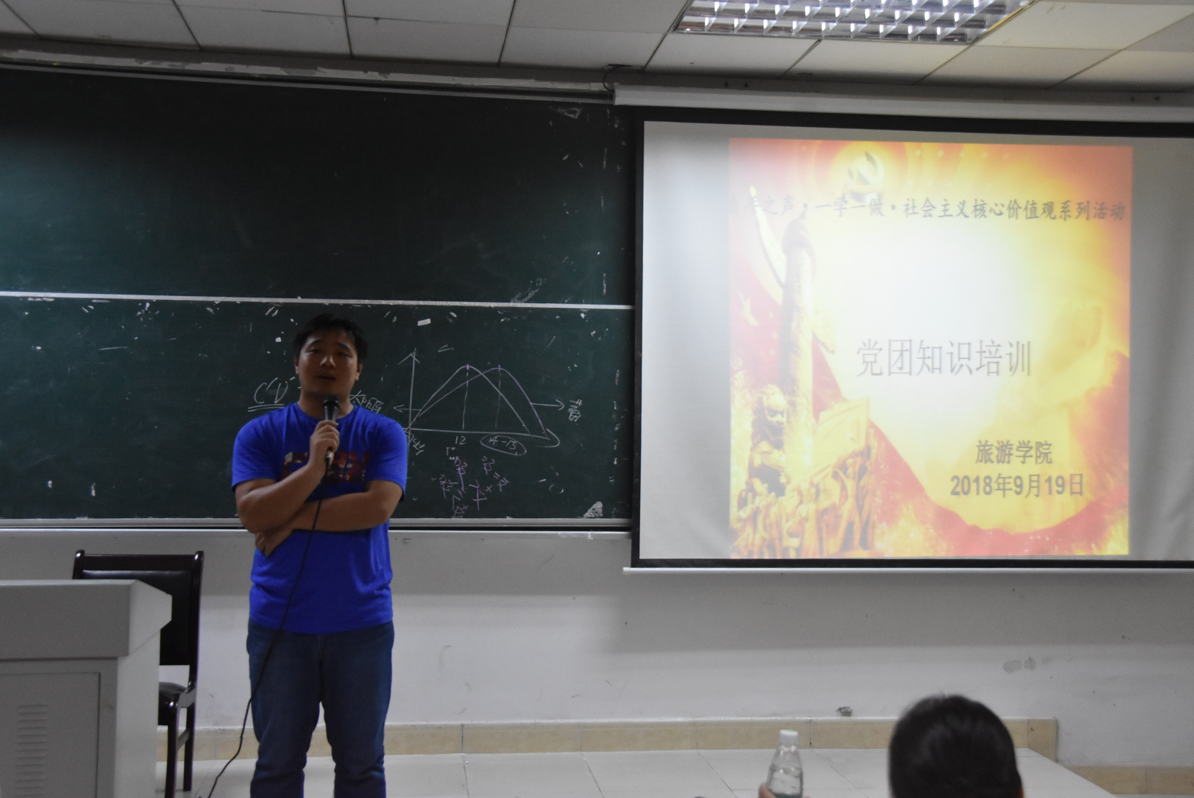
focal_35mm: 42
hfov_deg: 46.4
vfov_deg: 31.9
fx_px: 1394
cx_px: 597
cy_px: 399
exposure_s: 1/125
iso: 2800
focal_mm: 28
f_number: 5.6
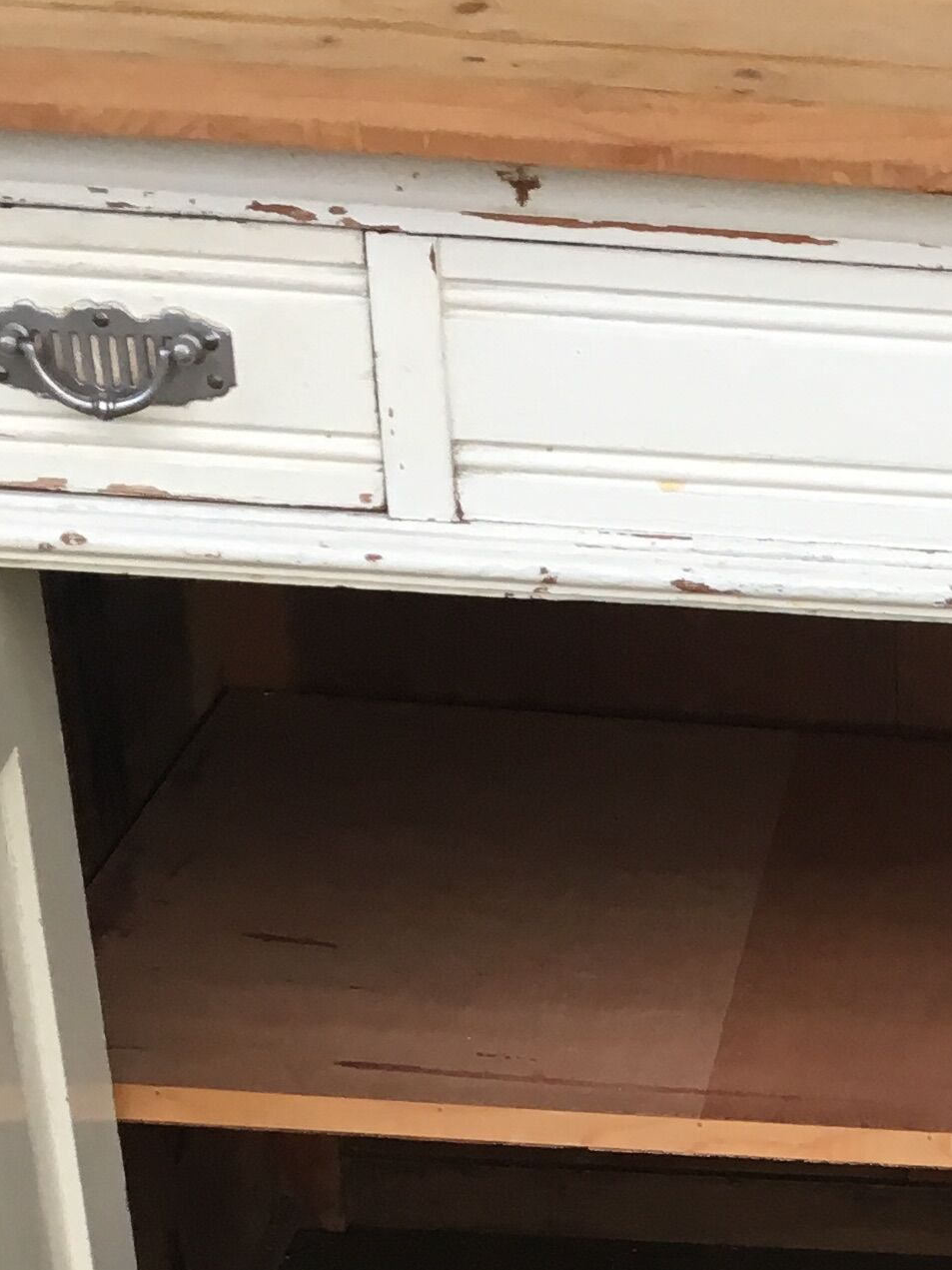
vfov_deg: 20.0
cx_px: 1237
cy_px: 1525
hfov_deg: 15.3
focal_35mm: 92
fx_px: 3374
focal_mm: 4.15
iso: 25
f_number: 2.2
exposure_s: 1/33
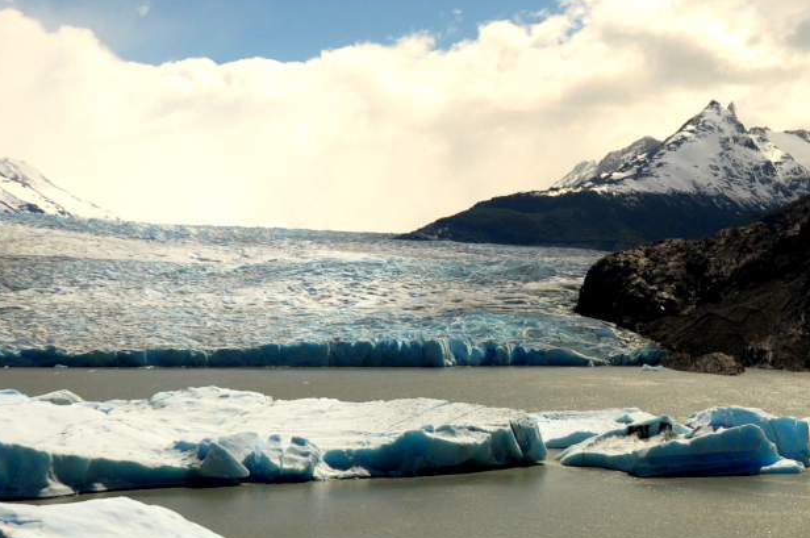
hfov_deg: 26.6
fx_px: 1640
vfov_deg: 18.6
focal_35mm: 73
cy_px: 284
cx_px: 768
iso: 400
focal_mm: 20
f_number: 3.5
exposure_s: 1/4000
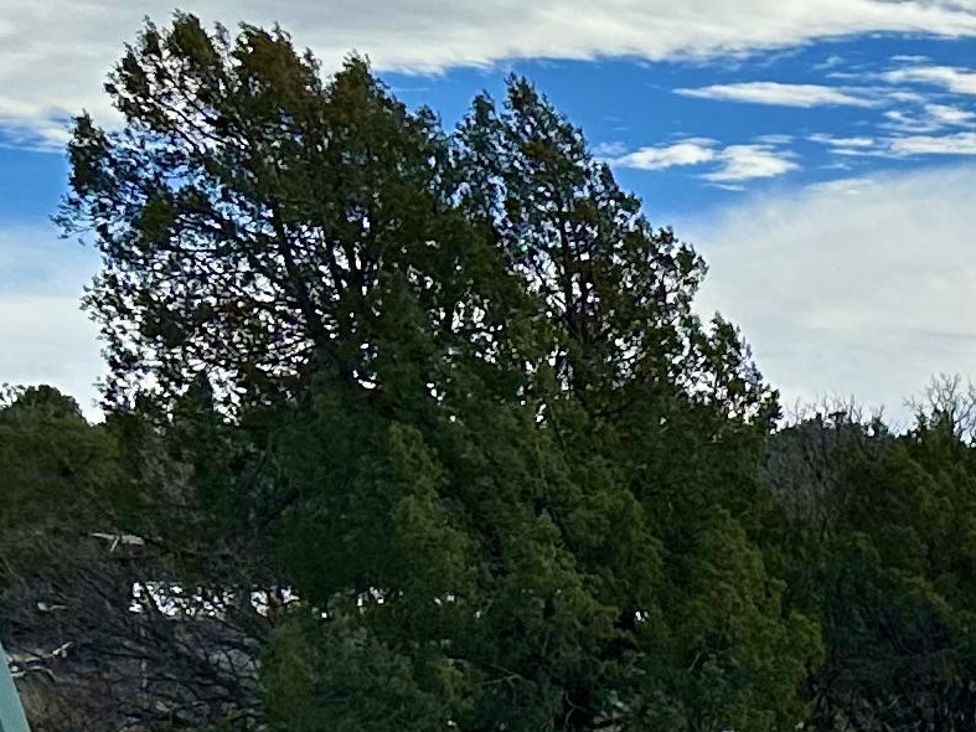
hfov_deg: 12.7
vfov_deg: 11.6
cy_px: 1016
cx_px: 2299
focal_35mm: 123
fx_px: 3467
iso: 80
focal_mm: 6.86
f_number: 1.78
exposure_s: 1/6211
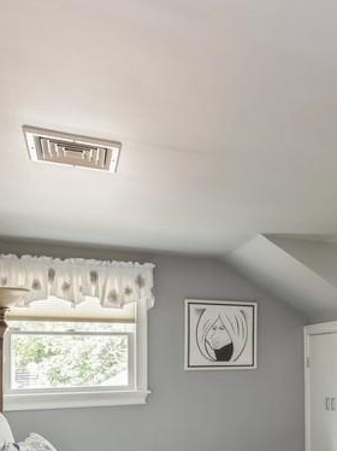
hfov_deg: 34.0
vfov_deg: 47.5
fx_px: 481
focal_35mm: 37
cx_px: 362
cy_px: 359
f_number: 9
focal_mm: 16
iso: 200
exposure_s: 1/4
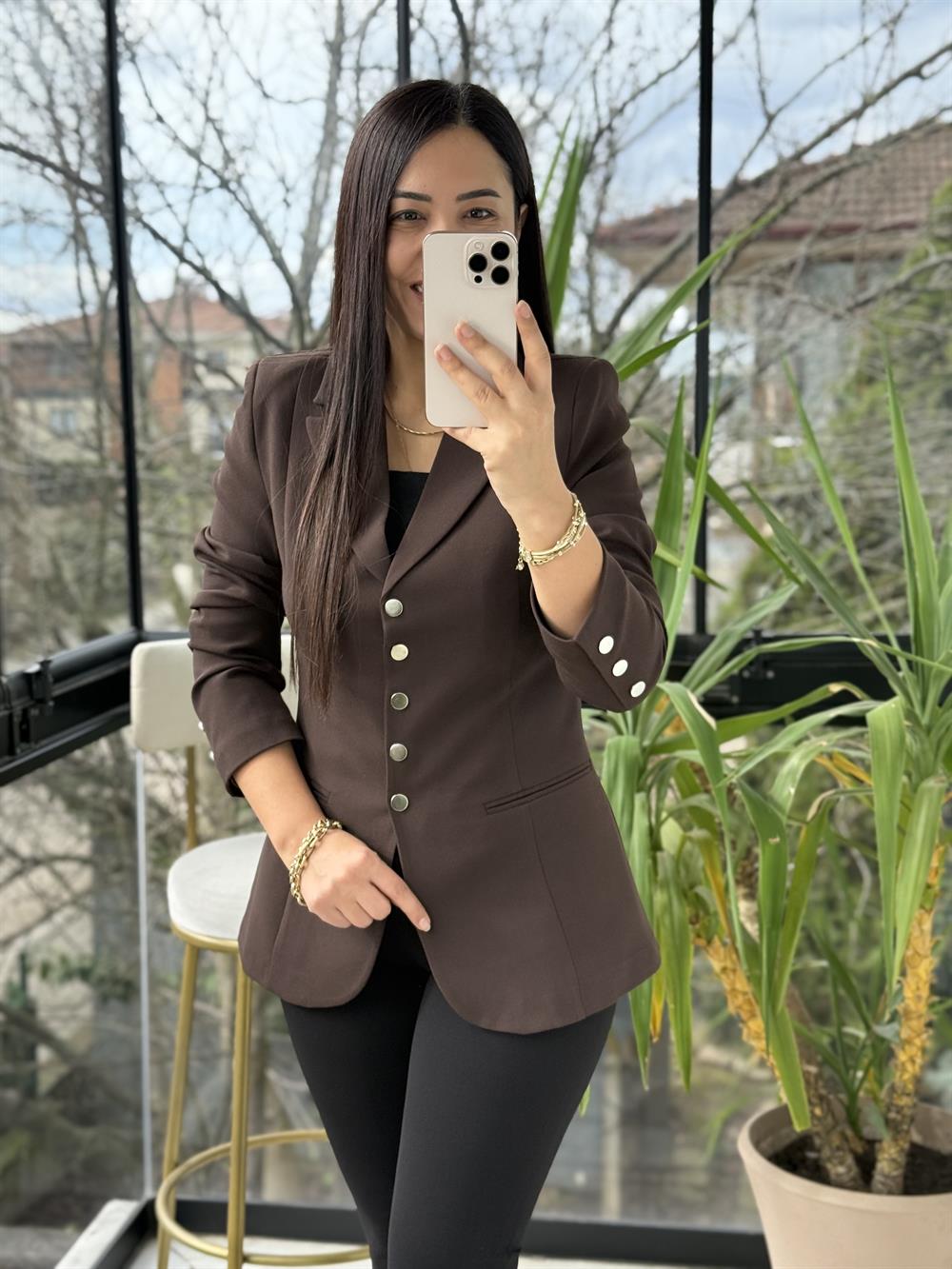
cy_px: 634
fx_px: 1760
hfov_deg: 30.3
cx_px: 476
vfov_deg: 39.7
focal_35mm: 48
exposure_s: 1/545
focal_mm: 6.76
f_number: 1.78
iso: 100
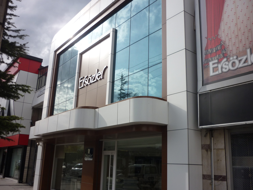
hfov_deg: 55.4
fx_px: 241
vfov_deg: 42.9
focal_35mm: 33
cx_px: 126
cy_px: 95
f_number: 8
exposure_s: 1/160
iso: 80
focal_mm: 5.5
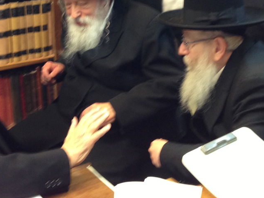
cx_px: 125
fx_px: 549
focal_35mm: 72
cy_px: -1
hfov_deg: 27.0
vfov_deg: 19.8
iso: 125
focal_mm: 4.13
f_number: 2.4
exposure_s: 1/20
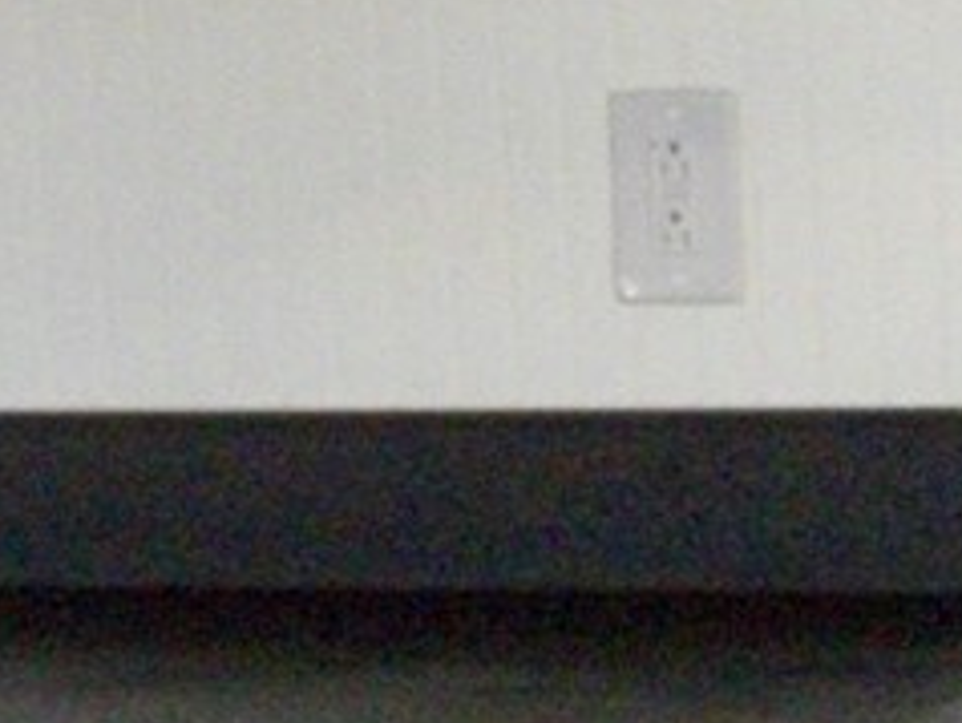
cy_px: 32
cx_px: 509
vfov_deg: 6.9
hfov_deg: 9.2
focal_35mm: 215
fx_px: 5981
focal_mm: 8.8
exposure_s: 1/160
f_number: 3.6
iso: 400
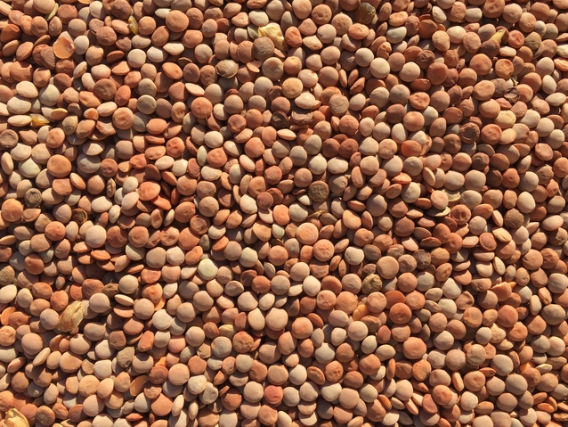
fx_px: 492
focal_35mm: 30
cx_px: 287
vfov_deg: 46.8
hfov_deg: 59.9
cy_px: 216
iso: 32
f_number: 2.2
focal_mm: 4.15
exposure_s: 1/942
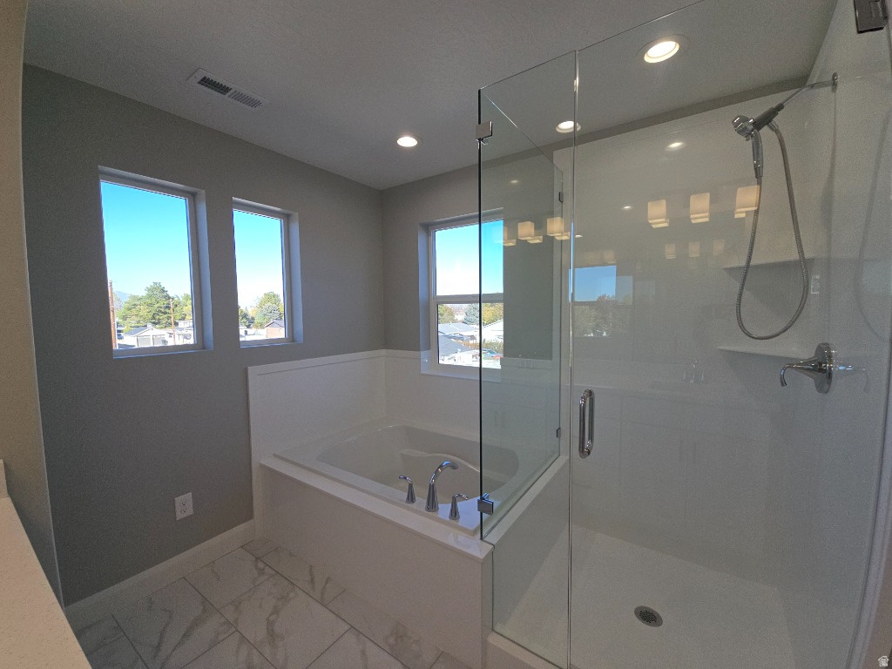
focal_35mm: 13
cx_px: 446
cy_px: 334
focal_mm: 2.2
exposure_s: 1/389
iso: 50
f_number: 2.2
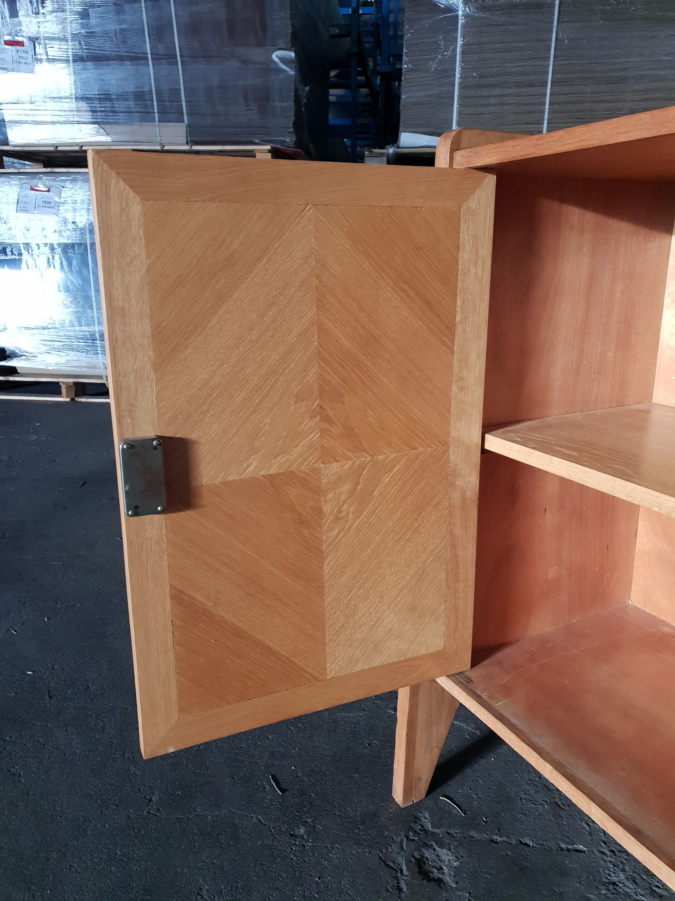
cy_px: 450
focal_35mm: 26
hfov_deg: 53.1
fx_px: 676
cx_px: 338
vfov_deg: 67.3
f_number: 1.5
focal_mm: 4.3
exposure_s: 1/19
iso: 250
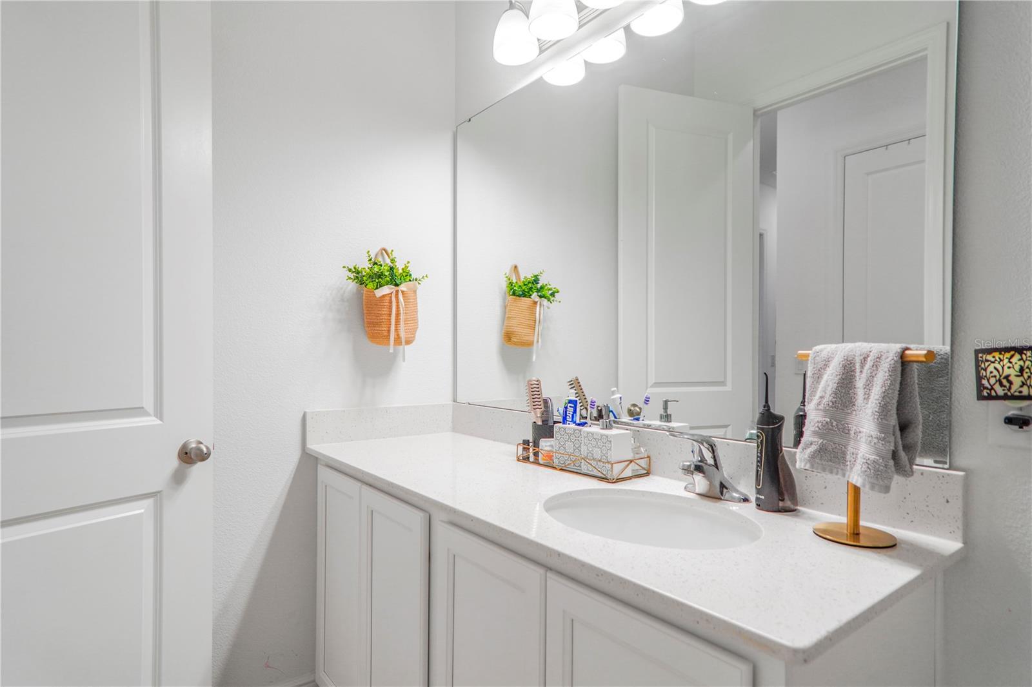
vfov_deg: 67.4
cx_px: 516
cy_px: 344
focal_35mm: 18
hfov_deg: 90.0
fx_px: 516
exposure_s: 1/60
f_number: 2.8
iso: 100
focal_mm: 12
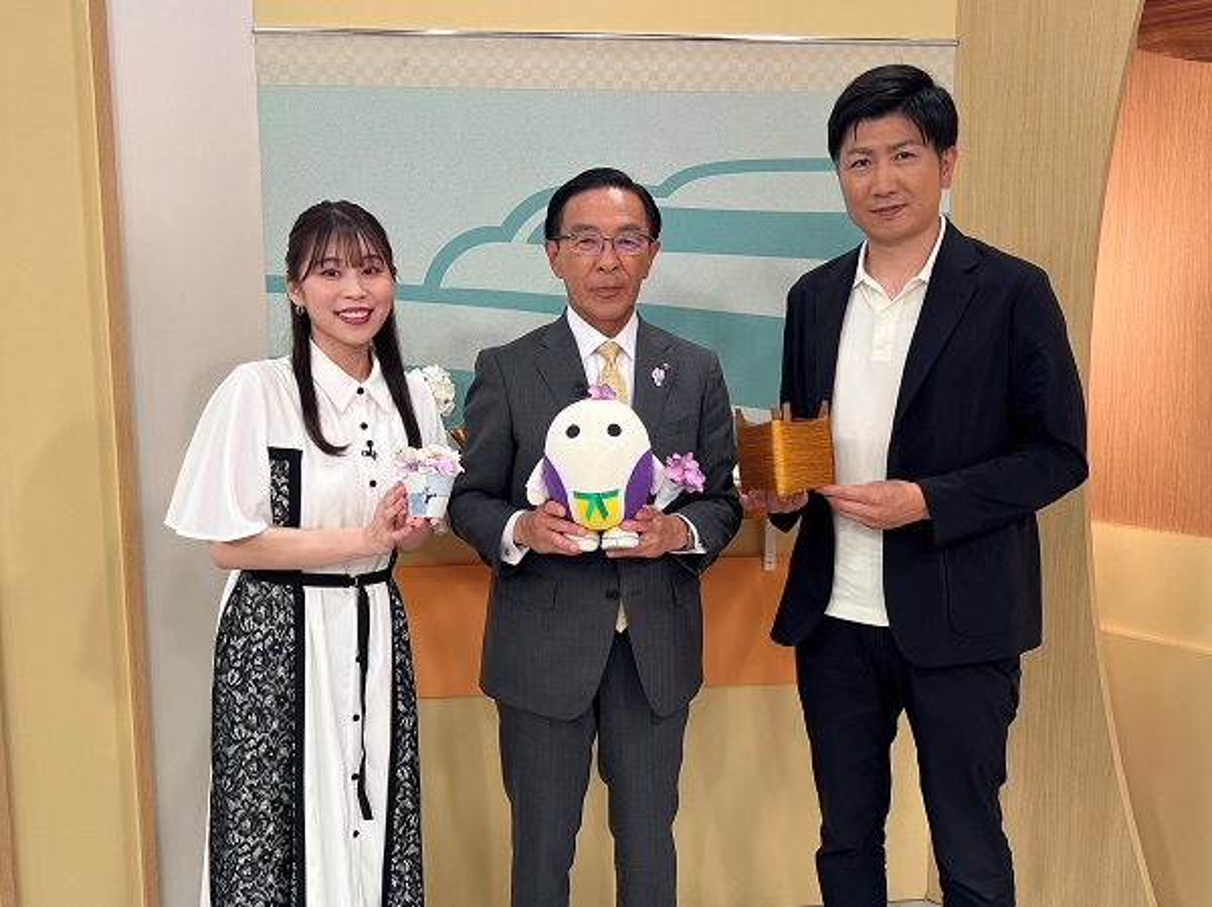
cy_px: 454
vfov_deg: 53.0
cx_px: 606
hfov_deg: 67.3
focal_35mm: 26
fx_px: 910
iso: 40
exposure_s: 1/120
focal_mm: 5.7
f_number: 1.5
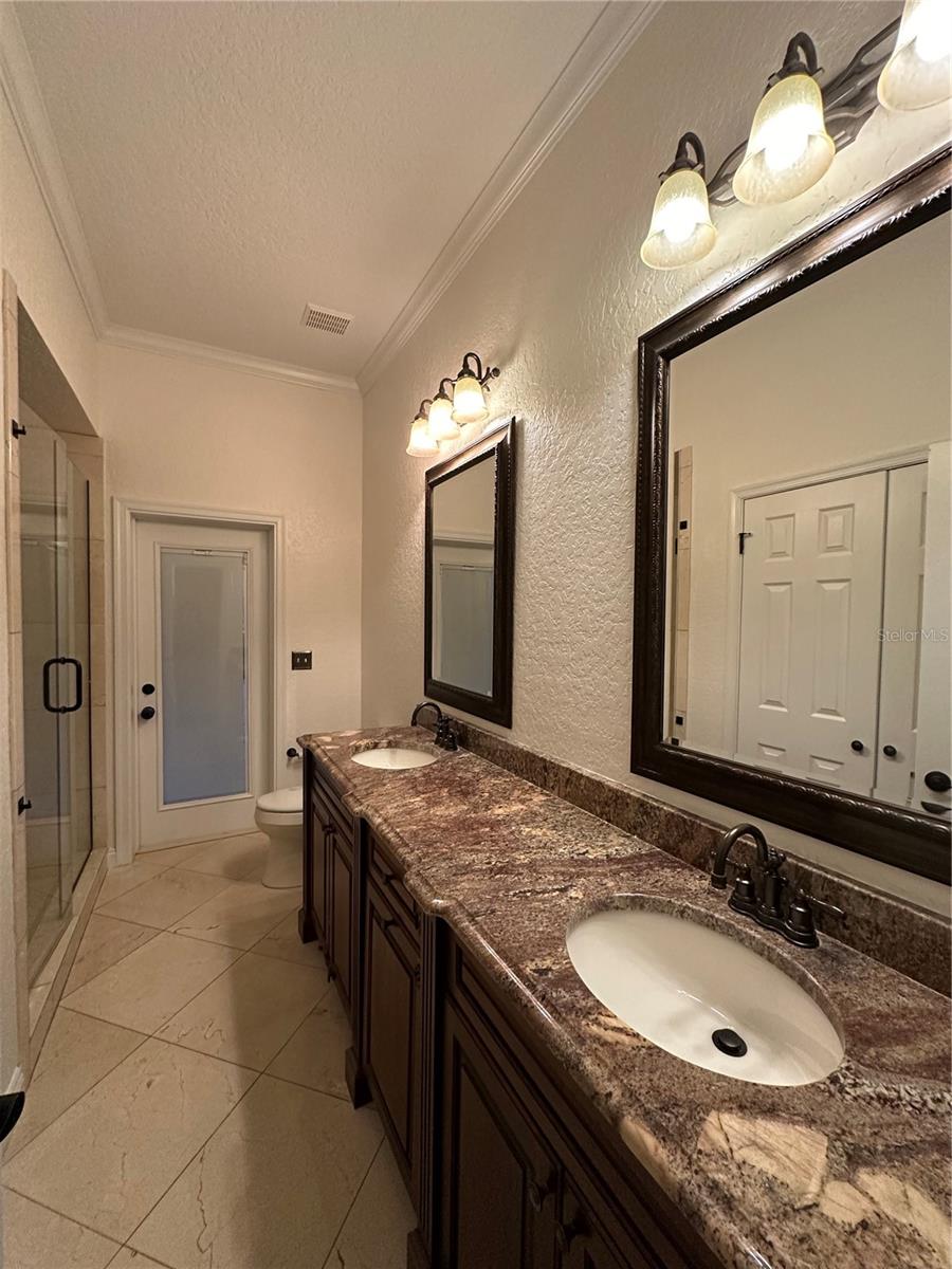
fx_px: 513
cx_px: 476
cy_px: 634
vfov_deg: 102.1
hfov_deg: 85.7
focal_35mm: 14
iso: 500
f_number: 2.2
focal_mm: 2.22
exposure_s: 1/60
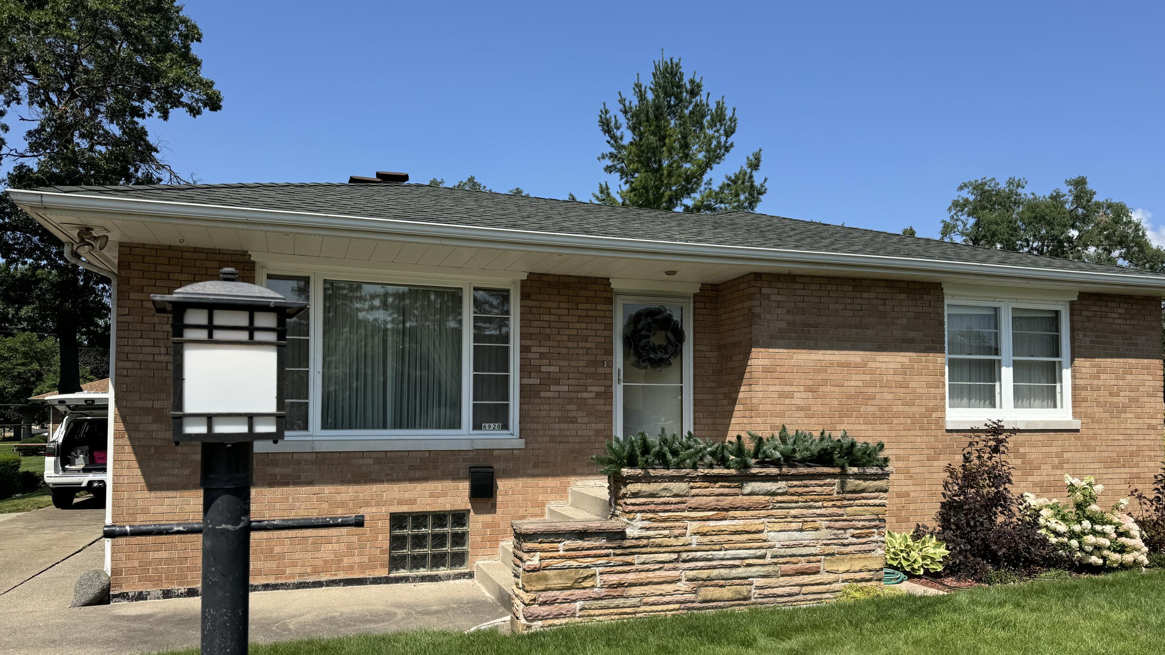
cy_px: 383
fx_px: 834
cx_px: 599
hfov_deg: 69.8
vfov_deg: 42.7
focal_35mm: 27
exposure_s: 1/4310
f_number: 1.78
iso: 80
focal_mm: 6.76
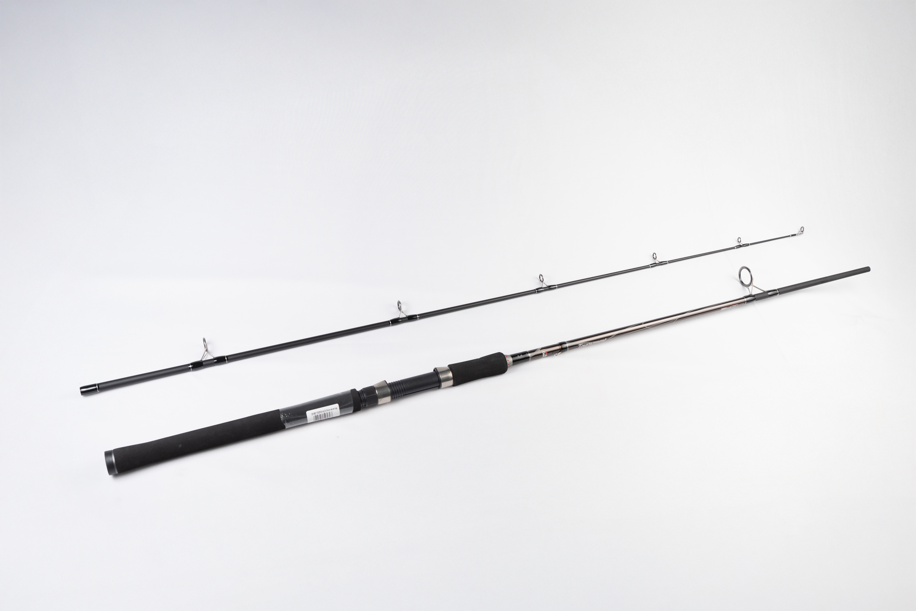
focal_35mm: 35
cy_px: 306
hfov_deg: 54.4
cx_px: 458
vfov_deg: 37.9
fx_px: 890
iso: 200
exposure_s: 1/200
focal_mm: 35
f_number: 7.1
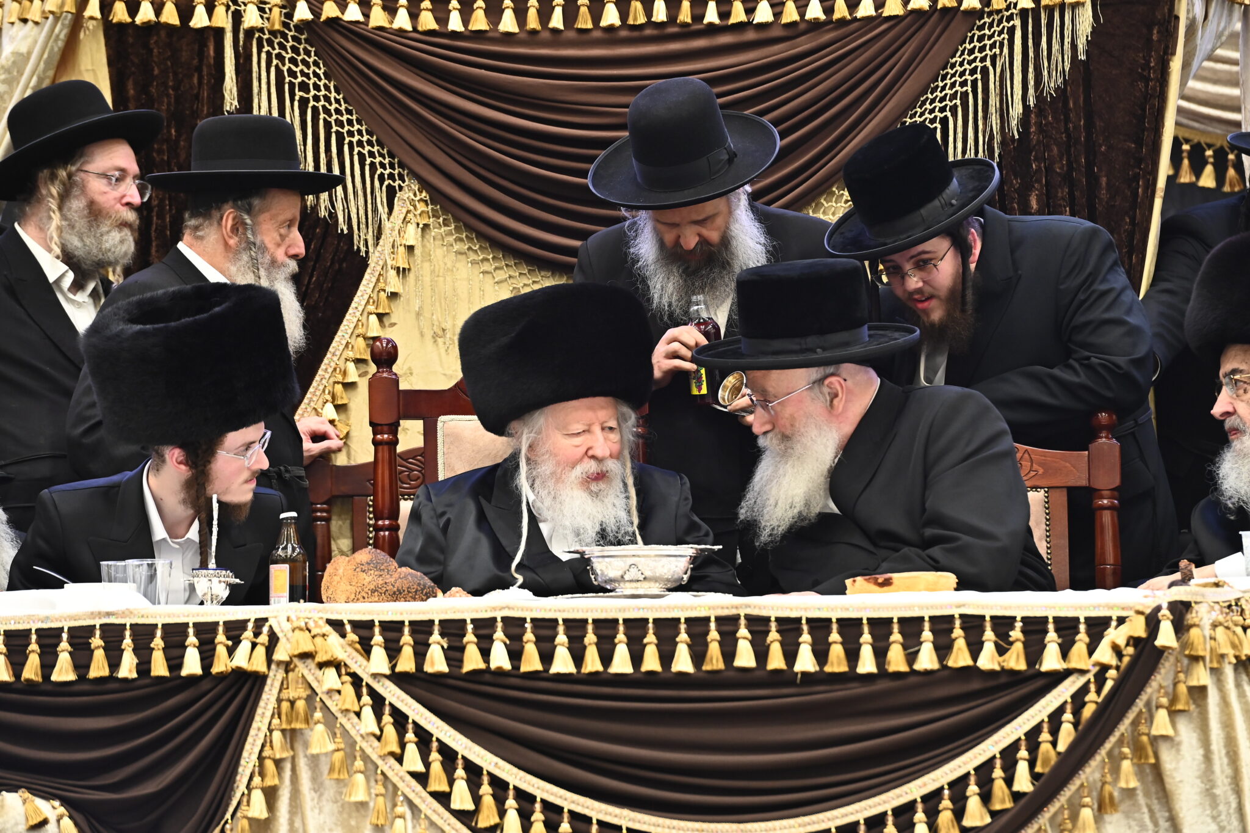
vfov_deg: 6.9
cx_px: 625
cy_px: 416
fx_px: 6942
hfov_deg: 10.3
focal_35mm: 200
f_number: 6.3
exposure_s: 1/160
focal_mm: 200
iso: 2000
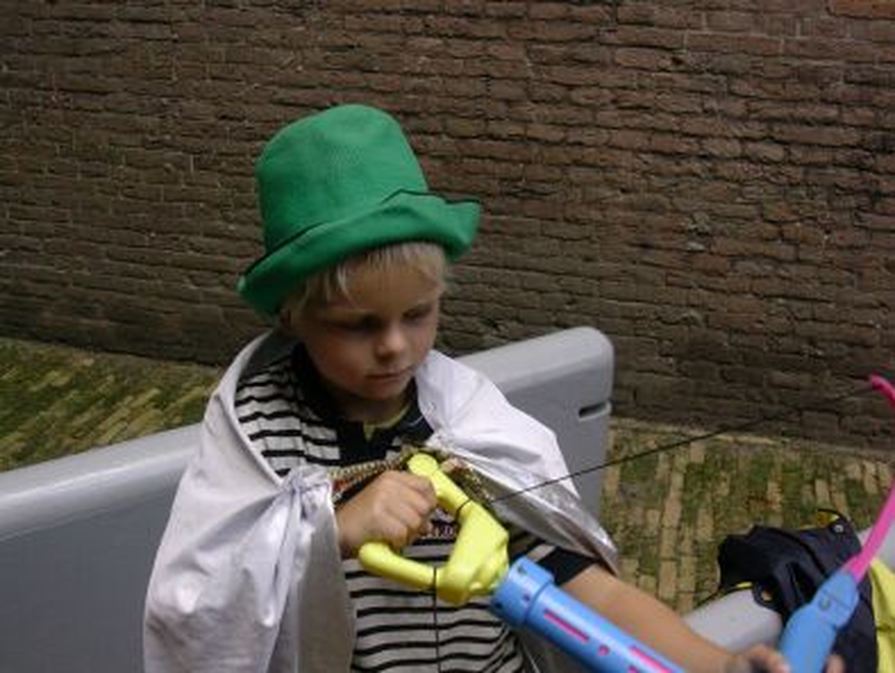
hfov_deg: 42.1
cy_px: 336
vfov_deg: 32.2
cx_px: 448
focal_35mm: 45
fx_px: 1164
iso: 70
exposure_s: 1/186
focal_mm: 6.7
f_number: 2.9
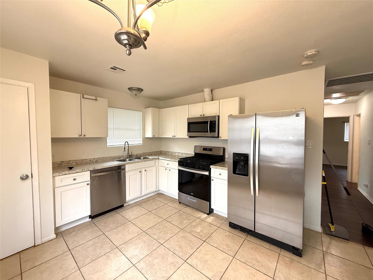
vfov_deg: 85.7
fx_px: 151
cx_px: 186
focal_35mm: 14
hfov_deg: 102.1
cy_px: 140
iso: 250
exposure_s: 1/60
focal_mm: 2.22
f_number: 2.2
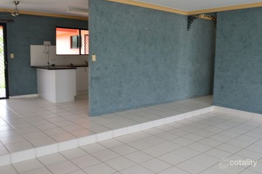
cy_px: 82
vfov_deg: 37.8
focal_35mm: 35
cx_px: 128
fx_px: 255
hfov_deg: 54.4
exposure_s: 1/15
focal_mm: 22
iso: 450
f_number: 8
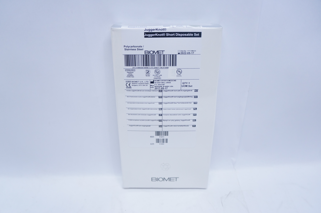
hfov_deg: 64.6
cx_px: 160
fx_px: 254
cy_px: 106
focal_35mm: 28
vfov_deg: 45.6
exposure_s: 1/200
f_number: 3.5
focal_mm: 19
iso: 800
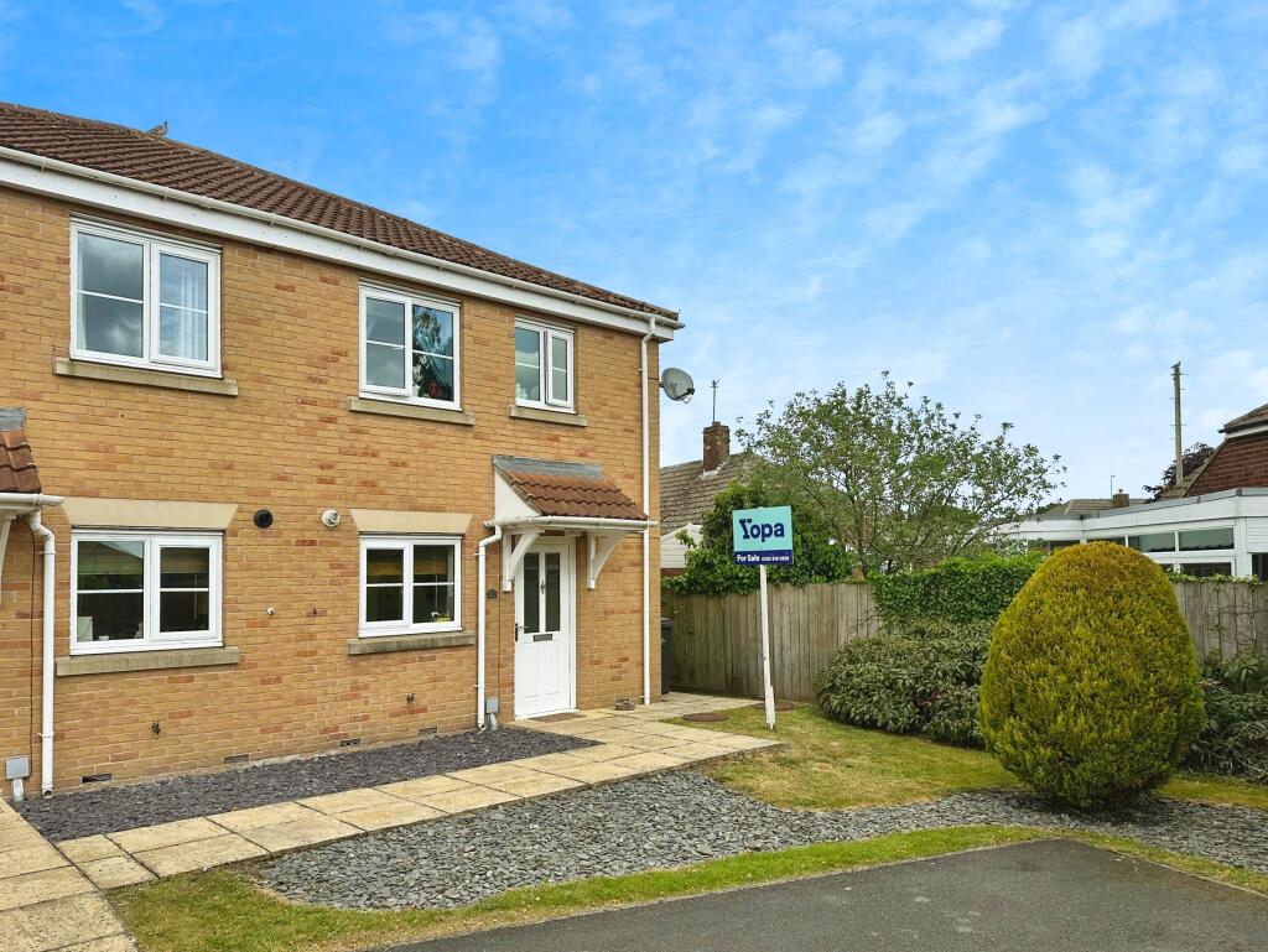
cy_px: 476
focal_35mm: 24
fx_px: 880
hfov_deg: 71.6
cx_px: 634
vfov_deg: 56.9
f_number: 1.78
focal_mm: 6.86
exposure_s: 1/5000
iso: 80
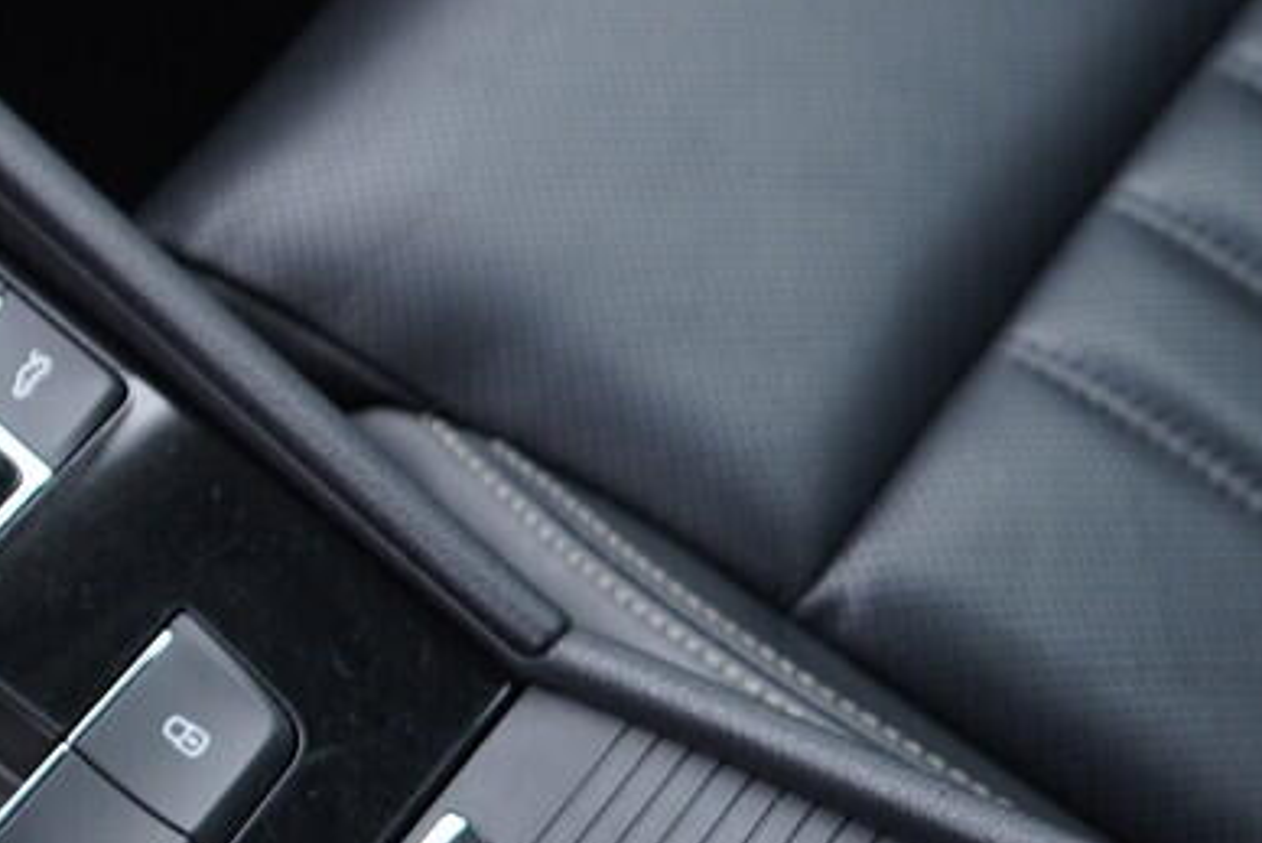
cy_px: 366
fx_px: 3331
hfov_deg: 20.2
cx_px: -218
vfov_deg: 14.4
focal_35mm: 95
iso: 250
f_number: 2.8
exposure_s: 1/40
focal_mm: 24
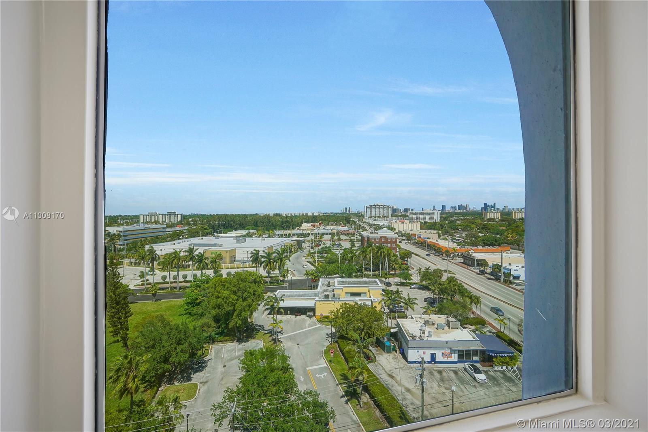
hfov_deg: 100.4
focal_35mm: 15
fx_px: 270
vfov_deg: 77.3
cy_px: 216
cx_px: 324
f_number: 4
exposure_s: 1/25
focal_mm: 10
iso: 160
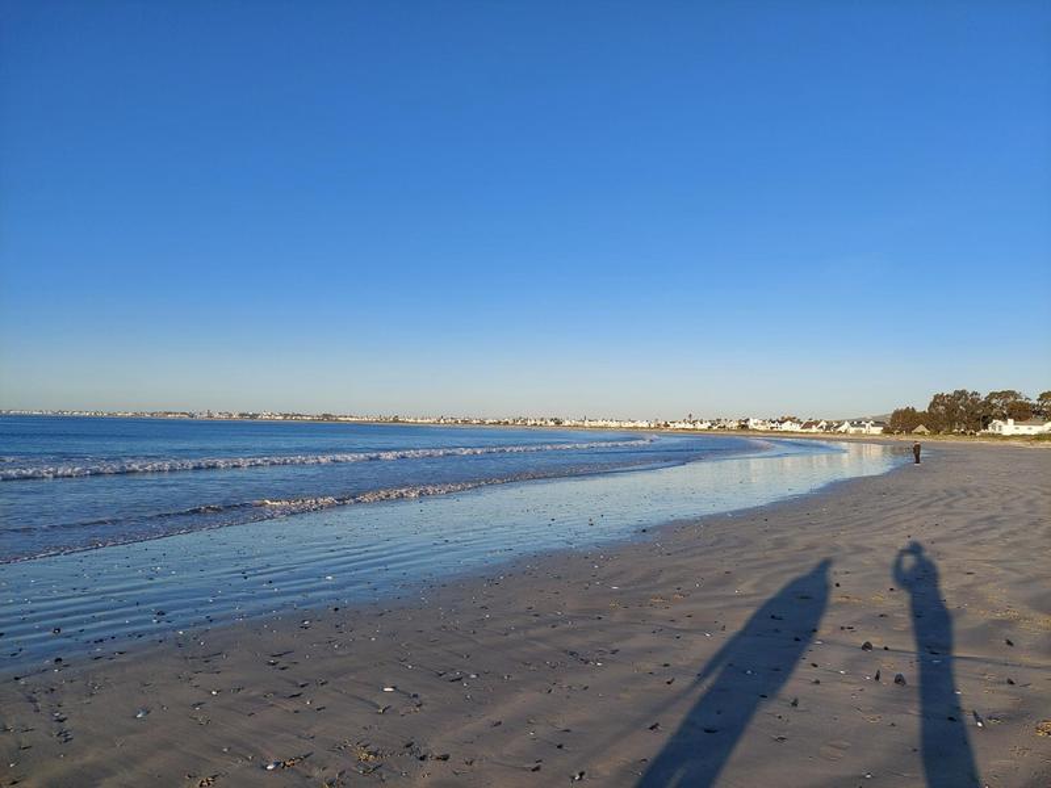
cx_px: 526
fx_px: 729
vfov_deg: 56.8
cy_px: 394
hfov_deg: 71.6
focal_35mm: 24
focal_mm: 5.23
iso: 40
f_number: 1.8
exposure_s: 1/1336
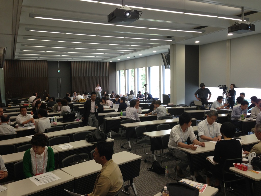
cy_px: 98
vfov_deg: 42.9
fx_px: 249
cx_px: 130
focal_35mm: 33
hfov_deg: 55.4
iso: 50
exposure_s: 1/40
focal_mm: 4.13
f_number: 2.4
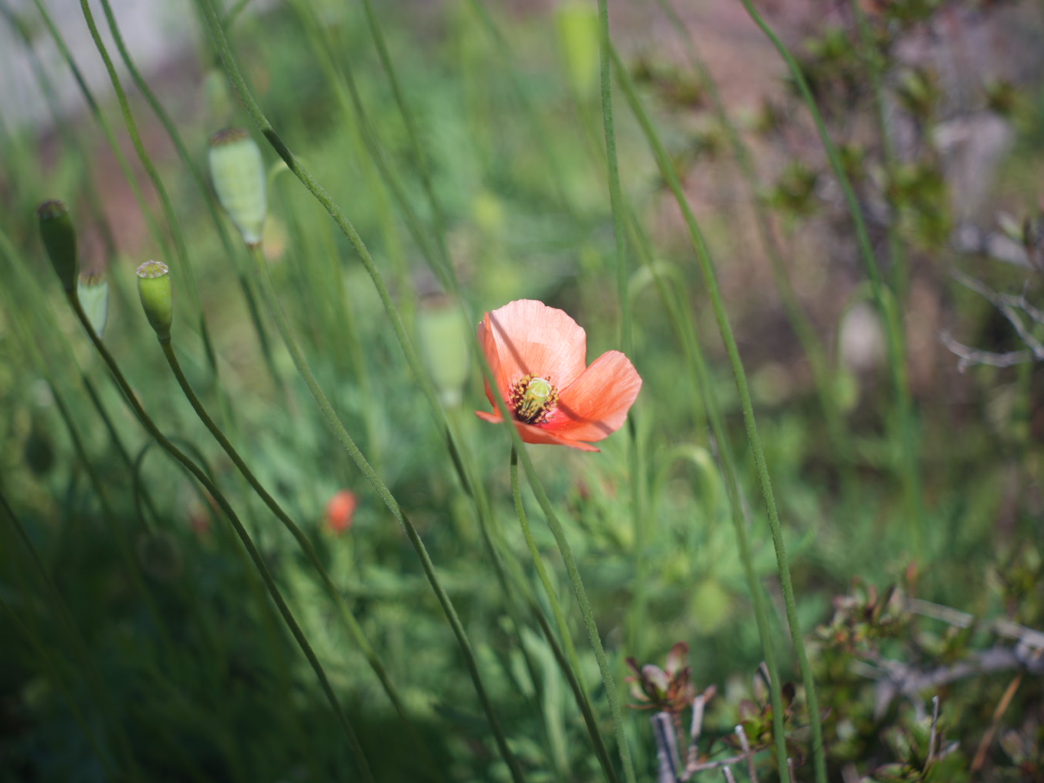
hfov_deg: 33.8
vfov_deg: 25.7
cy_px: 373
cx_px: 529
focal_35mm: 57
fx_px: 1719
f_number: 1.4
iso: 100
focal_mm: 50
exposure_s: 1/800
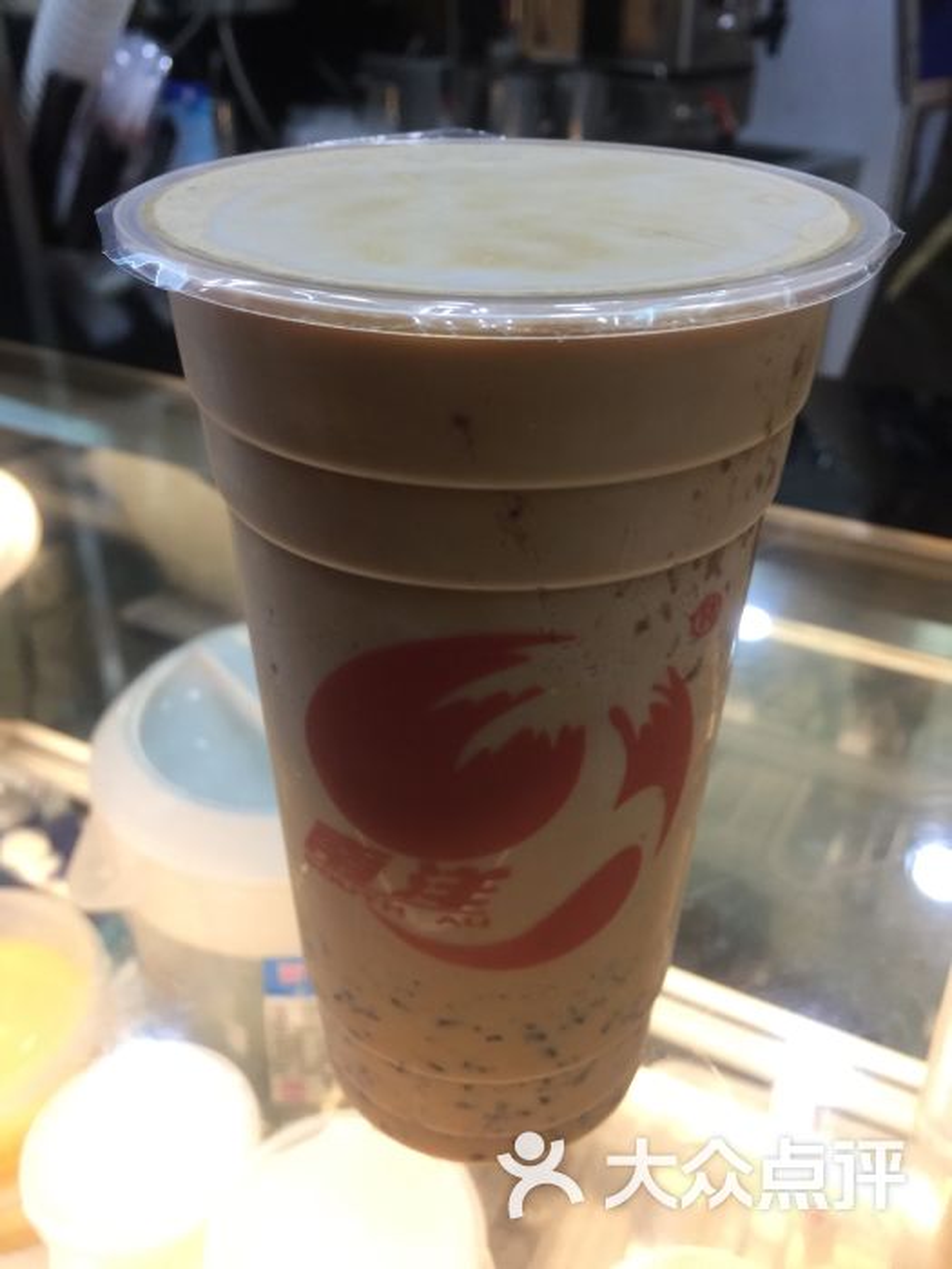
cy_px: 634
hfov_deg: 48.2
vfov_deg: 61.7
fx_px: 1063
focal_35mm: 29
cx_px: 476
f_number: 2.2
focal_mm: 4.15
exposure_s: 1/33
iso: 64
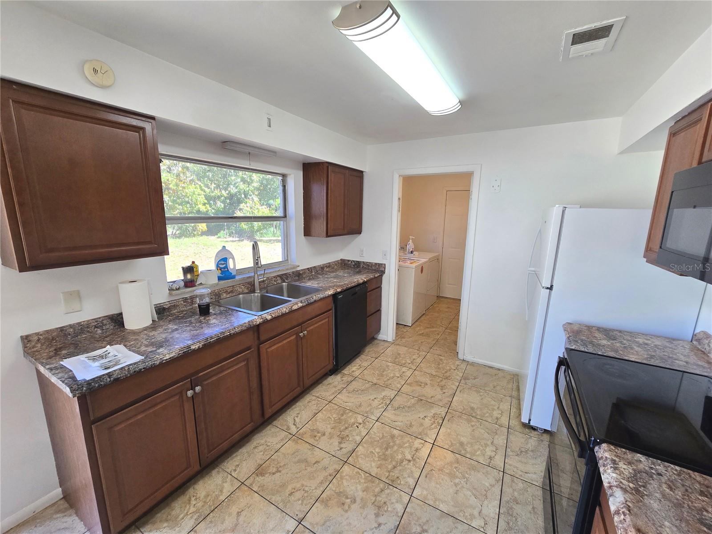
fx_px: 267
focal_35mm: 13
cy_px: 267
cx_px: 356
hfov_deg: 106.2
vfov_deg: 89.9
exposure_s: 1/60
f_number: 2.2
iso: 100
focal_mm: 2.2
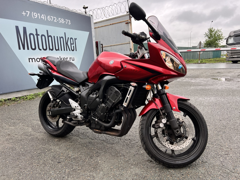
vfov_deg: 53.1
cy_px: 90
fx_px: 180
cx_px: 120
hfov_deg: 67.3
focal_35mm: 26
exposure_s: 1/486
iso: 50
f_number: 1.5
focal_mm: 5.7
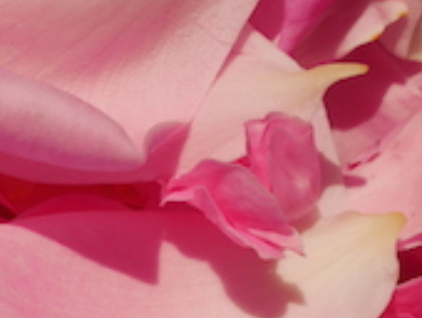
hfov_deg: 8.0
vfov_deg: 6.1
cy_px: 503
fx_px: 2942
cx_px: -308
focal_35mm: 241
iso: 200
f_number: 11
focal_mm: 32
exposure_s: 1/800
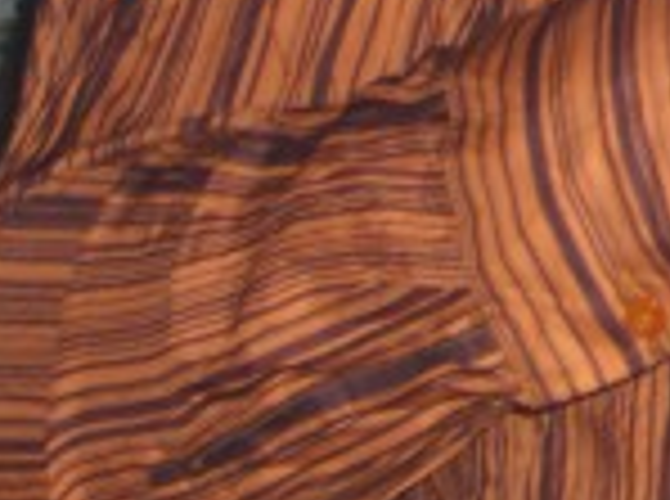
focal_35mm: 307
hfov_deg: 6.2
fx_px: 5928
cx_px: 1538
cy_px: -590
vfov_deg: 4.7
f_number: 3.6
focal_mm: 11.8
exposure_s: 1/60
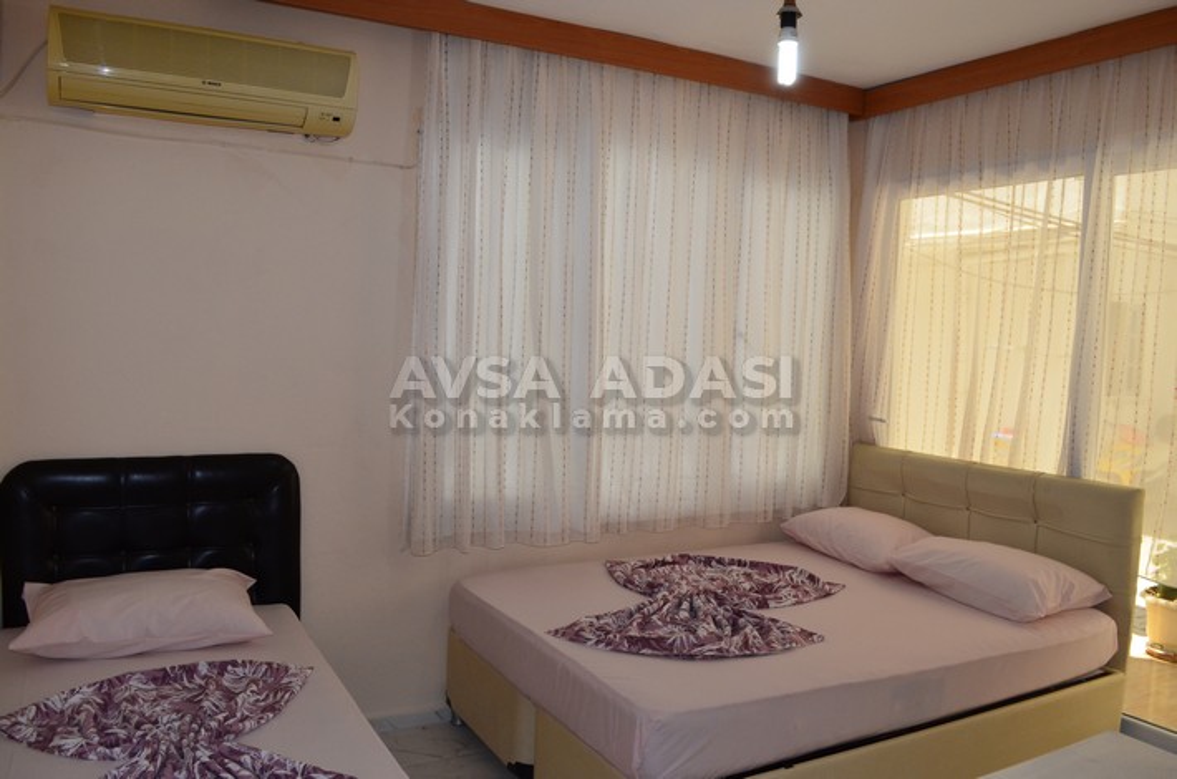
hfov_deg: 67.5
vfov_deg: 47.7
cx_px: 588
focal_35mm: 27
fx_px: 881
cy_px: 390
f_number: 5.6
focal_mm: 18
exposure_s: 1/200
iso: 1000
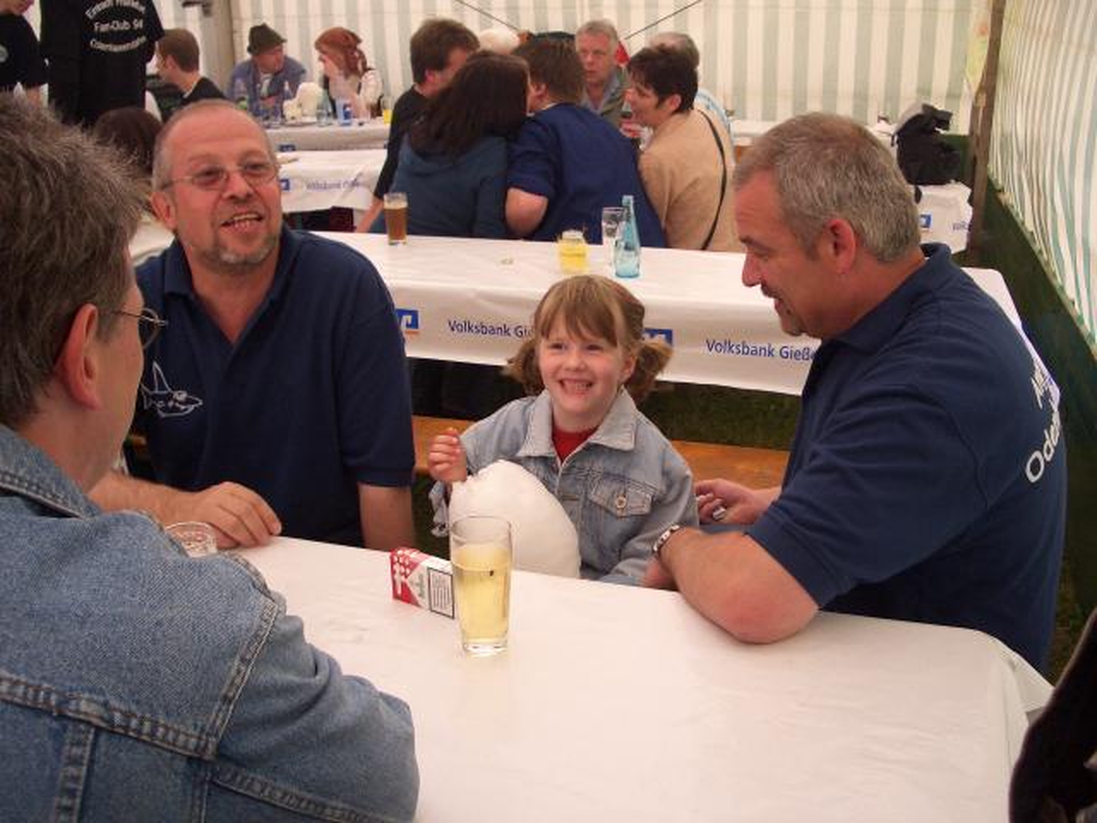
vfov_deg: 40.7
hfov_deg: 52.6
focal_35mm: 35
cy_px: 412
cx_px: 548
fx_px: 1109
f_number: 2.6
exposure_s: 1/100
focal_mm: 5.8
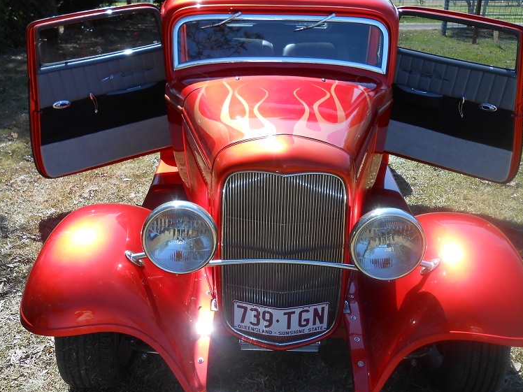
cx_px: 263
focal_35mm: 37
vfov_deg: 38.7
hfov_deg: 50.1
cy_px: 196
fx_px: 559
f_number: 3.8
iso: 80
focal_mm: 5.3
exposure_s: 1/320
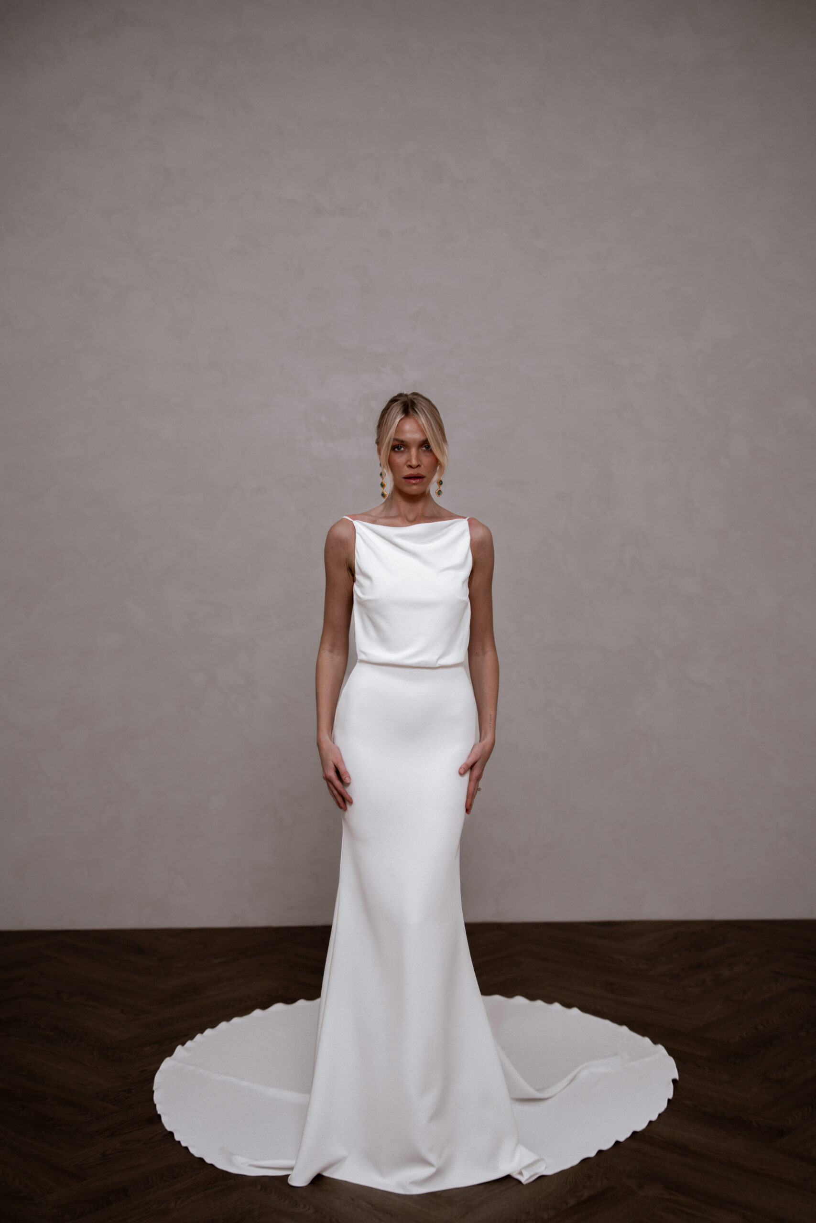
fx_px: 1496
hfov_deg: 30.5
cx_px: 408
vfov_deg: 44.5
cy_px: 612
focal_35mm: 44
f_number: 2.8
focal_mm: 44
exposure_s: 1/250
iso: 200
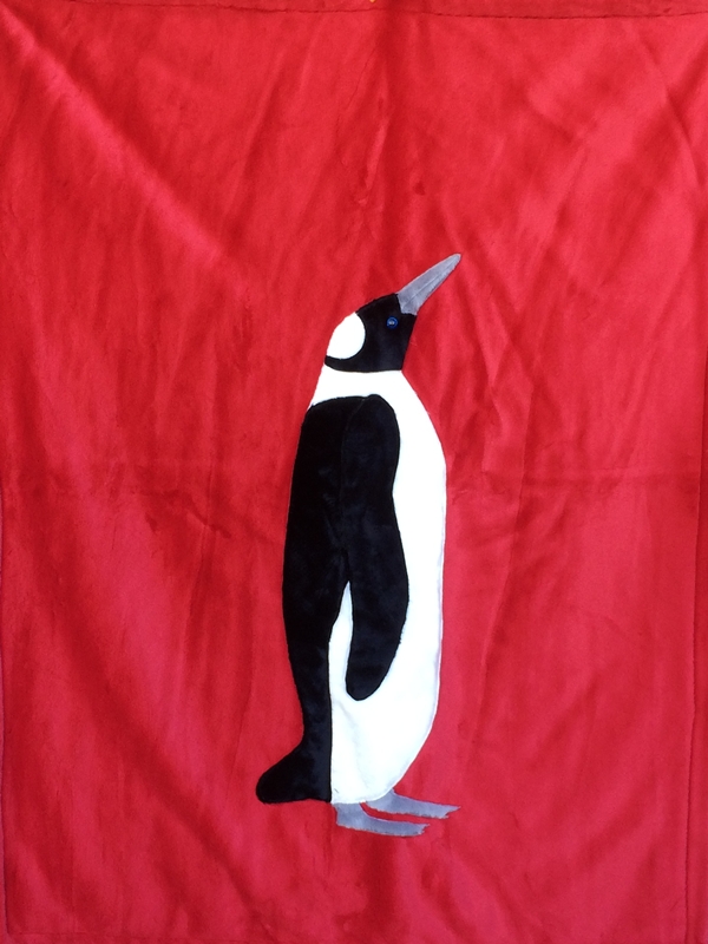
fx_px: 791
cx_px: 354
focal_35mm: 29
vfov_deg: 61.7
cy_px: 472
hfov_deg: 48.2
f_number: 2.2
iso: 64
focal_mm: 4.15
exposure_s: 1/120
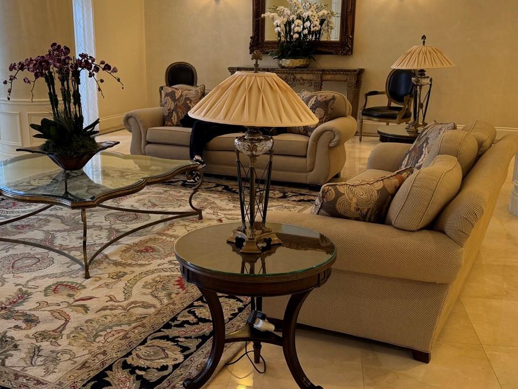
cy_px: 184
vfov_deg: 34.4
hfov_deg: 44.7
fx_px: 629
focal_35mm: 42
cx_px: 227
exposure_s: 1/60
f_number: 1.78
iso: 125
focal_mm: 6.76
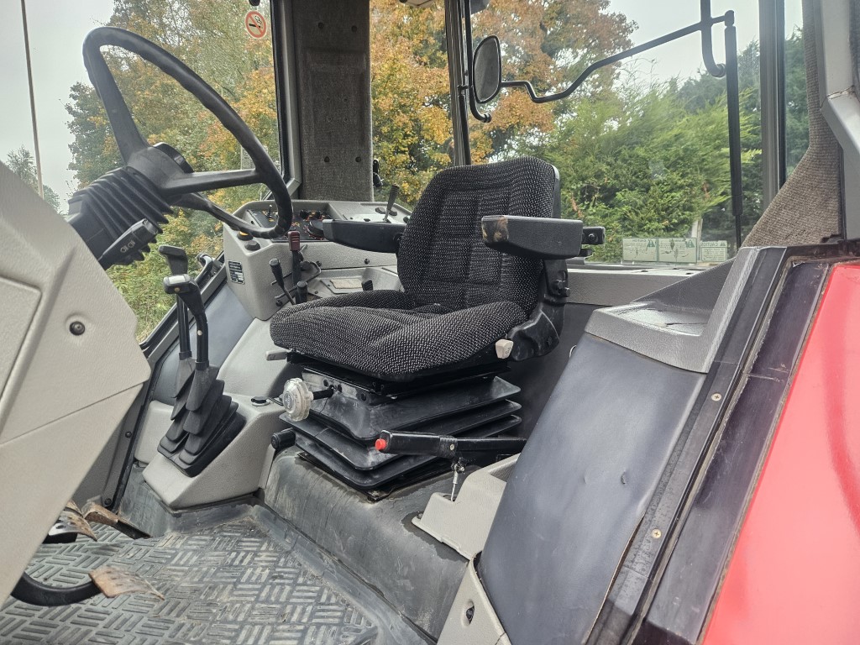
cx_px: 430
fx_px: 571
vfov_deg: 58.9
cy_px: 322
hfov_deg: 73.9
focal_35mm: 23
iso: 200
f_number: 1.8
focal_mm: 5.4
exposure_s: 1/100
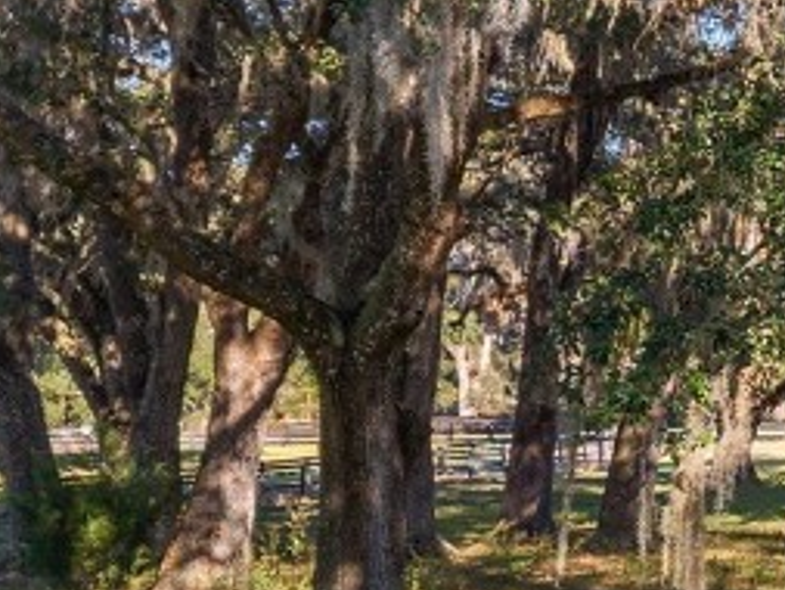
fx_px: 2201
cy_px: 363
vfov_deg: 15.2
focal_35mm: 97
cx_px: 1471
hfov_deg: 16.4
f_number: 1.8
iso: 270
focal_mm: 8.67
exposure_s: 1/1250
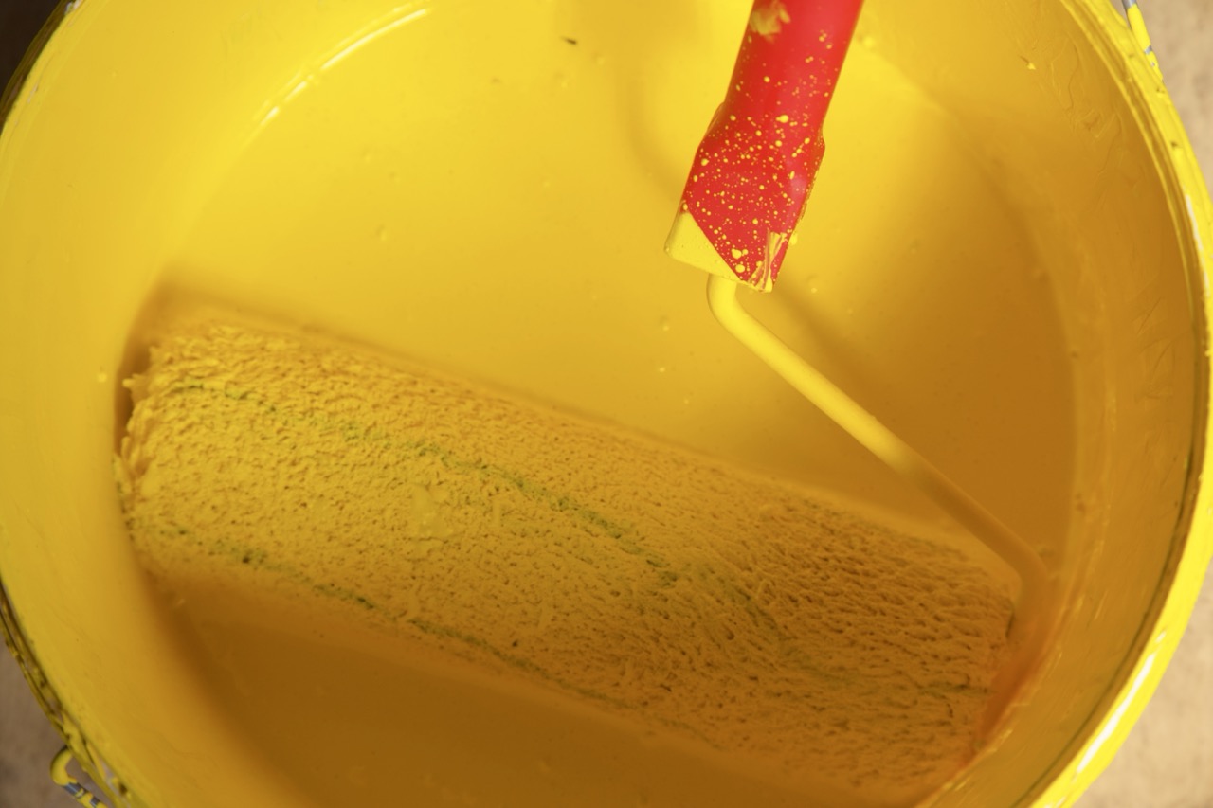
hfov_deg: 19.5
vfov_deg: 13.0
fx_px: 3537
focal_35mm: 105
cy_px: 404
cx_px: 606
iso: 160
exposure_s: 1/100
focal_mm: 70
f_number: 4
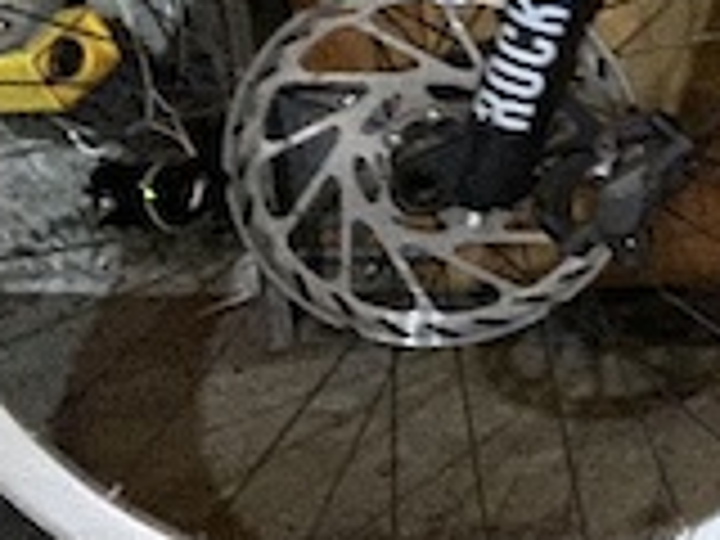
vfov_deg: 10.5
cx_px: 1534
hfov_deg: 12.8
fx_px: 2704
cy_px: -536
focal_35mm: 130
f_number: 1.8
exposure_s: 1/12
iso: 500
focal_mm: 4.25
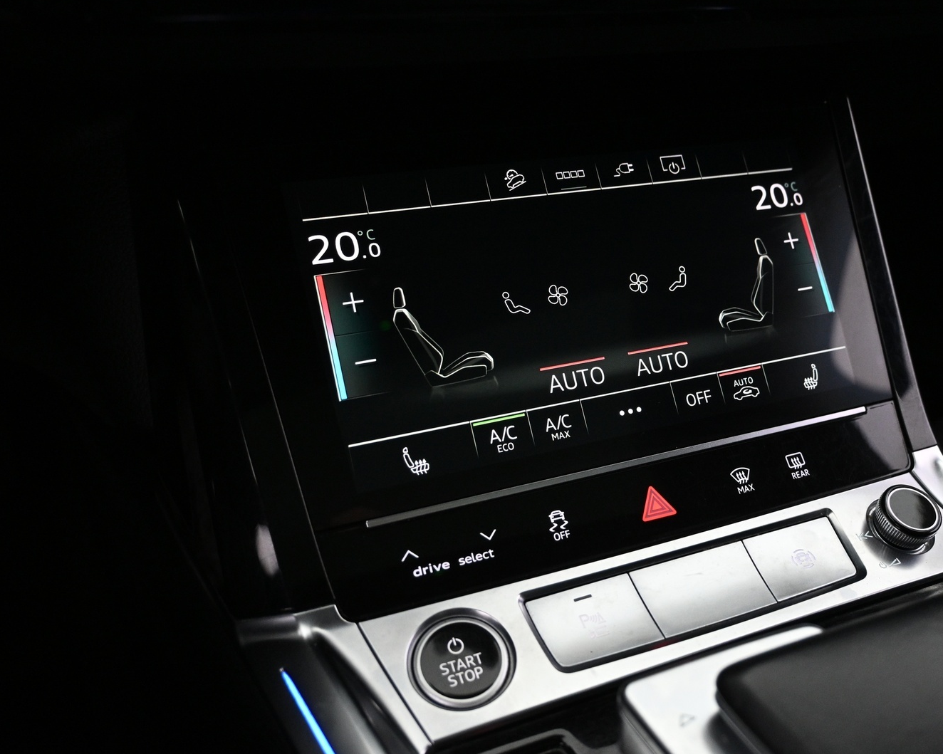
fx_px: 889
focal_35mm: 32
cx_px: 575
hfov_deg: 55.4
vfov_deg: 46.0
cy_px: 375
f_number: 3.8
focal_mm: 18.5
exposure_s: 1/40
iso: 1600
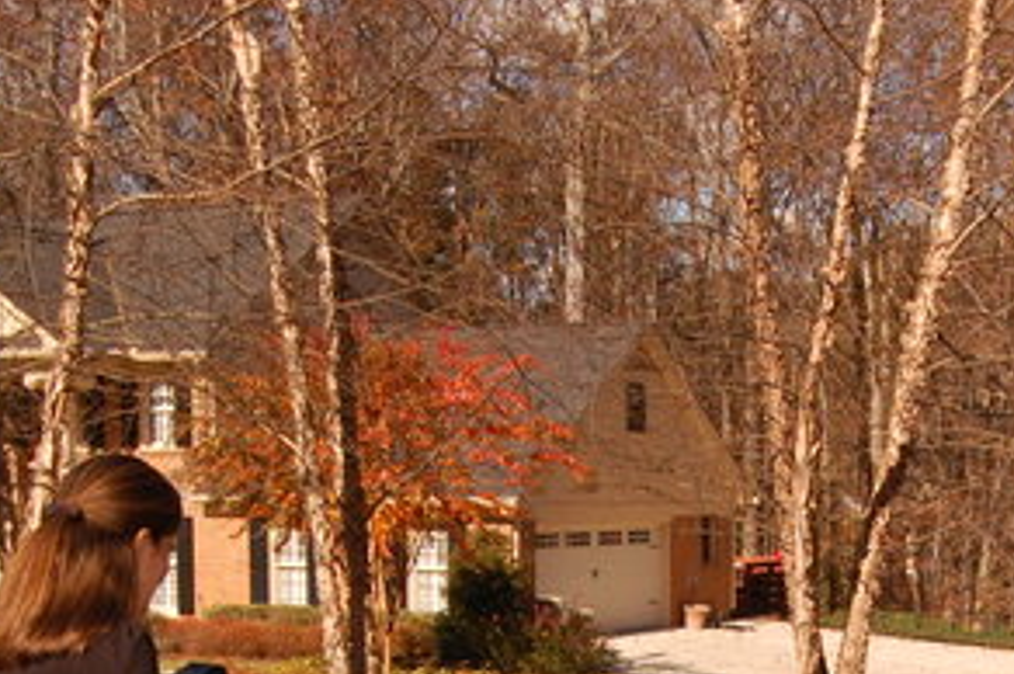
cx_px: 726
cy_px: 778
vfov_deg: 17.6
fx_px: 2082
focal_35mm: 74
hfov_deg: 27.1
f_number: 11
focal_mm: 18
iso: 400
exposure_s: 1/500
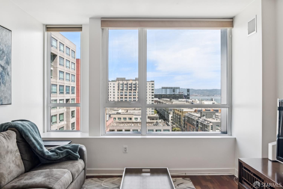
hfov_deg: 58.7
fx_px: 252
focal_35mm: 32
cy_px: 94
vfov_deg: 41.1
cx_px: 142
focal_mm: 32
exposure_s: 1/80
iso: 100
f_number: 11
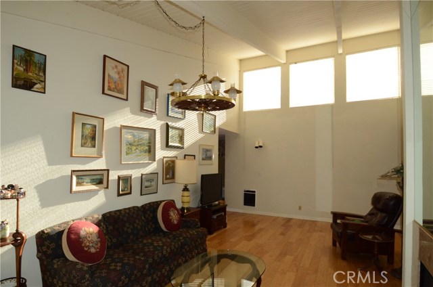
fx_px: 234
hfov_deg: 85.5
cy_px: 144
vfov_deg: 63.0
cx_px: 216
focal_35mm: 20
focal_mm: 13
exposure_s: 1/200
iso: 800
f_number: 10
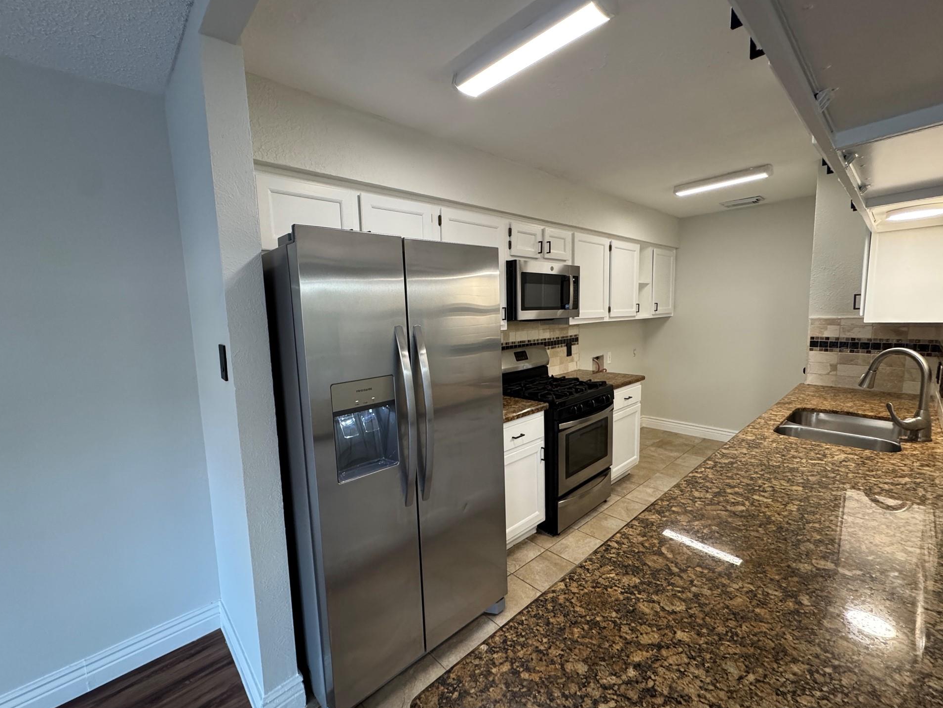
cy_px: 359
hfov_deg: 98.1
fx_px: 409
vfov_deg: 81.8
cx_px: 451
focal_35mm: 15
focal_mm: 2.22
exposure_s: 1/120
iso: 320
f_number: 2.2
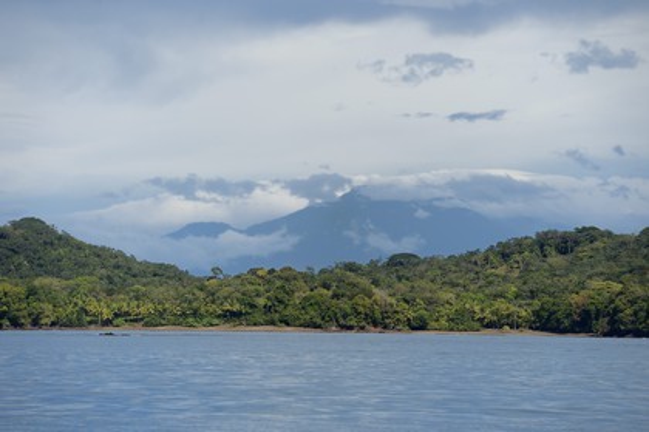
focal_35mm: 200
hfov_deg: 10.3
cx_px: 324
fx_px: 3605
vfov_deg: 6.9
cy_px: 216
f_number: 7.1
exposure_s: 1/1250
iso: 200
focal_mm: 200
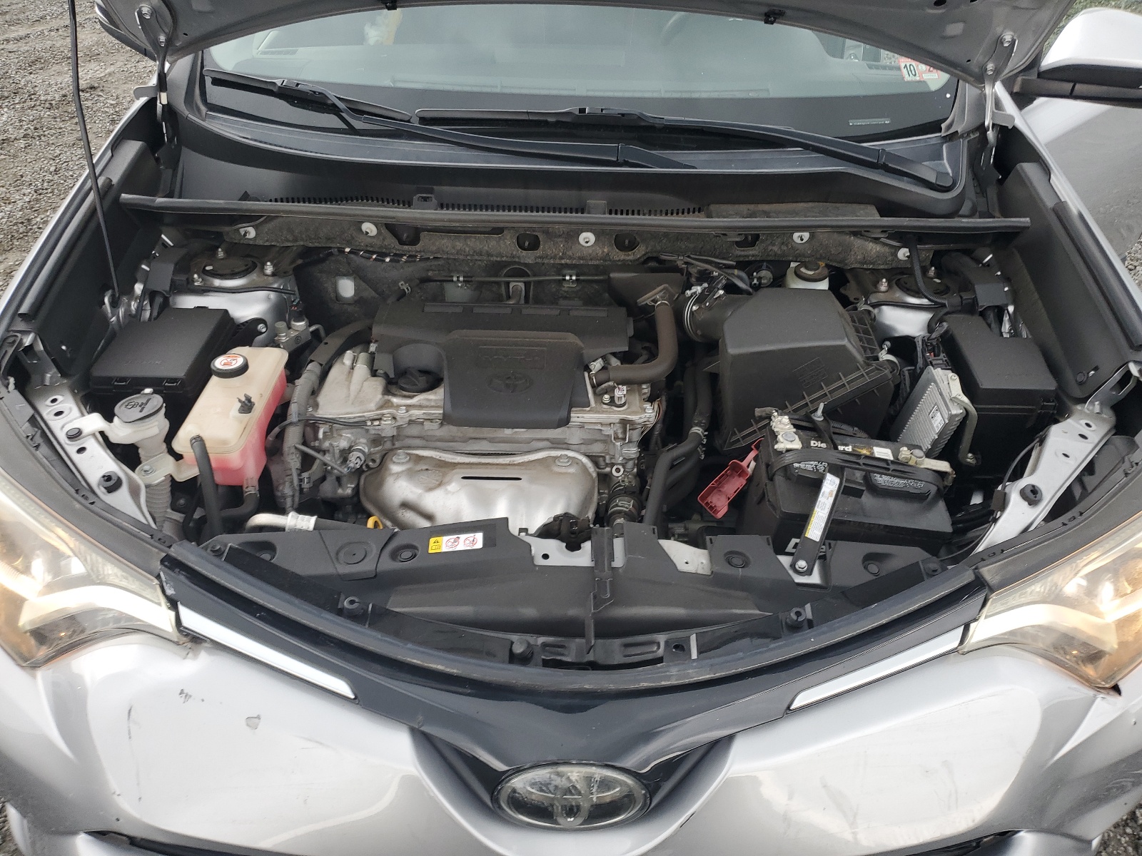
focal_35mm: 26
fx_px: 858
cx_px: 571
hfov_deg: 67.3
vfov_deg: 53.1
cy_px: 428
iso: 51
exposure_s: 1/120
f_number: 1.5
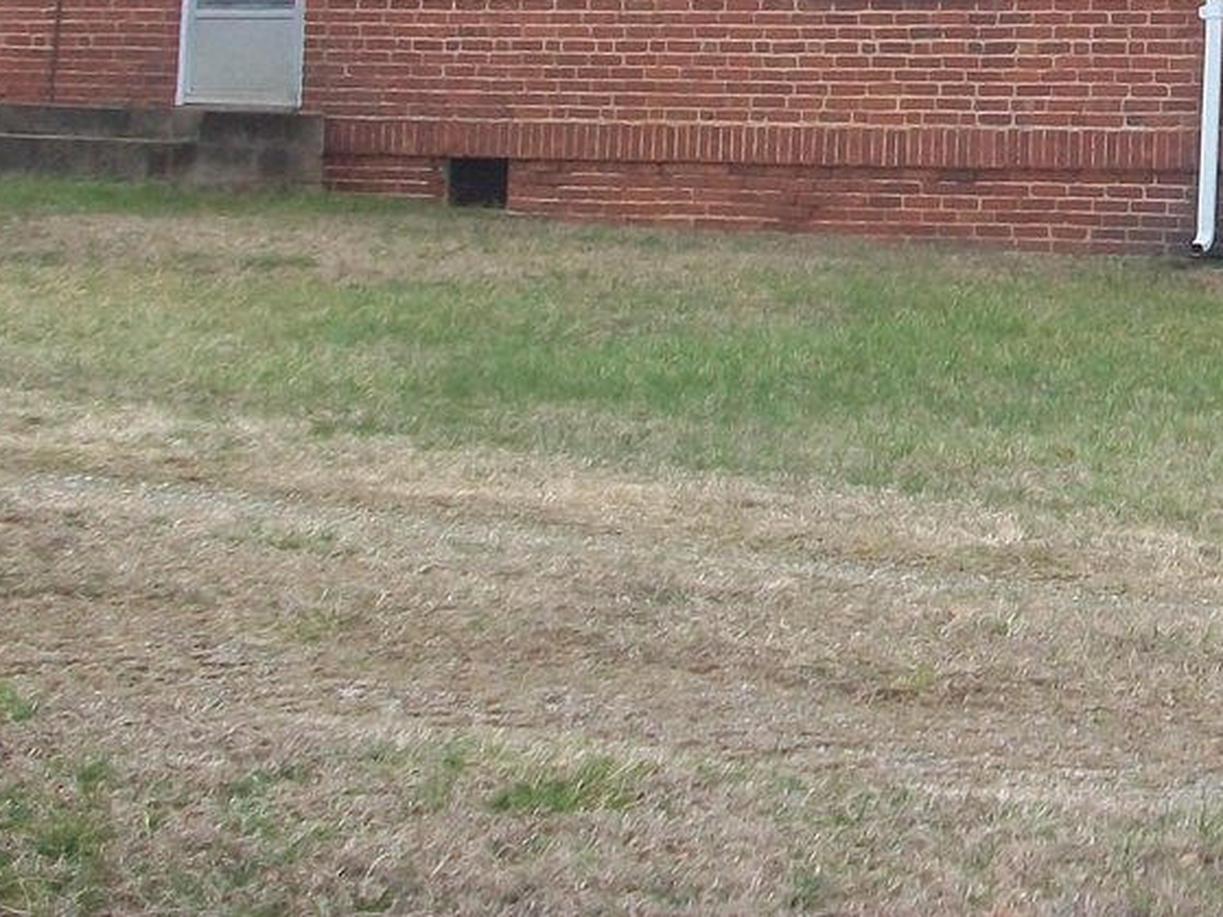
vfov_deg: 15.2
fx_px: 3250
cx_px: 1414
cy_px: -323
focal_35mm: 92
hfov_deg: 20.1
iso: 80
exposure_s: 1/500
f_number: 2.8
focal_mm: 5.7
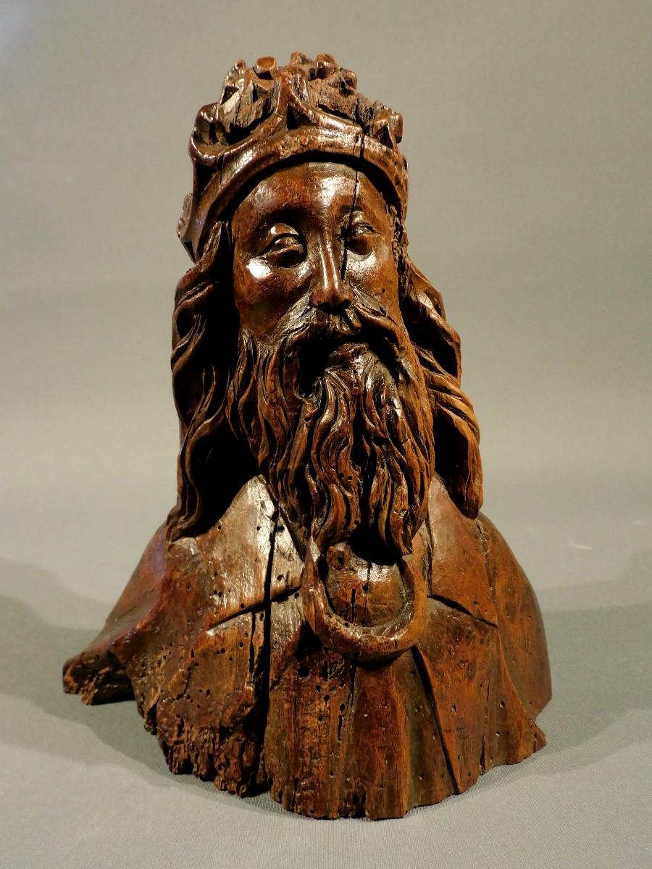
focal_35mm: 30
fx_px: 753
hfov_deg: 46.8
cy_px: 434
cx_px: 326
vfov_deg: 60.0
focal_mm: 5.4
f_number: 3.5
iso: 400
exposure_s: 1/30
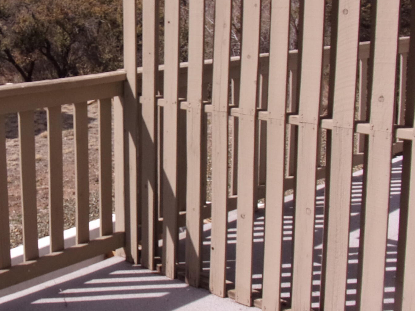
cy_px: 124
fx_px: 636
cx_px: 56
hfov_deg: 34.5
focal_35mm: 53
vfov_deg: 27.5
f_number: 10.8
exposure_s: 1/125
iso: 80
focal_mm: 4.3
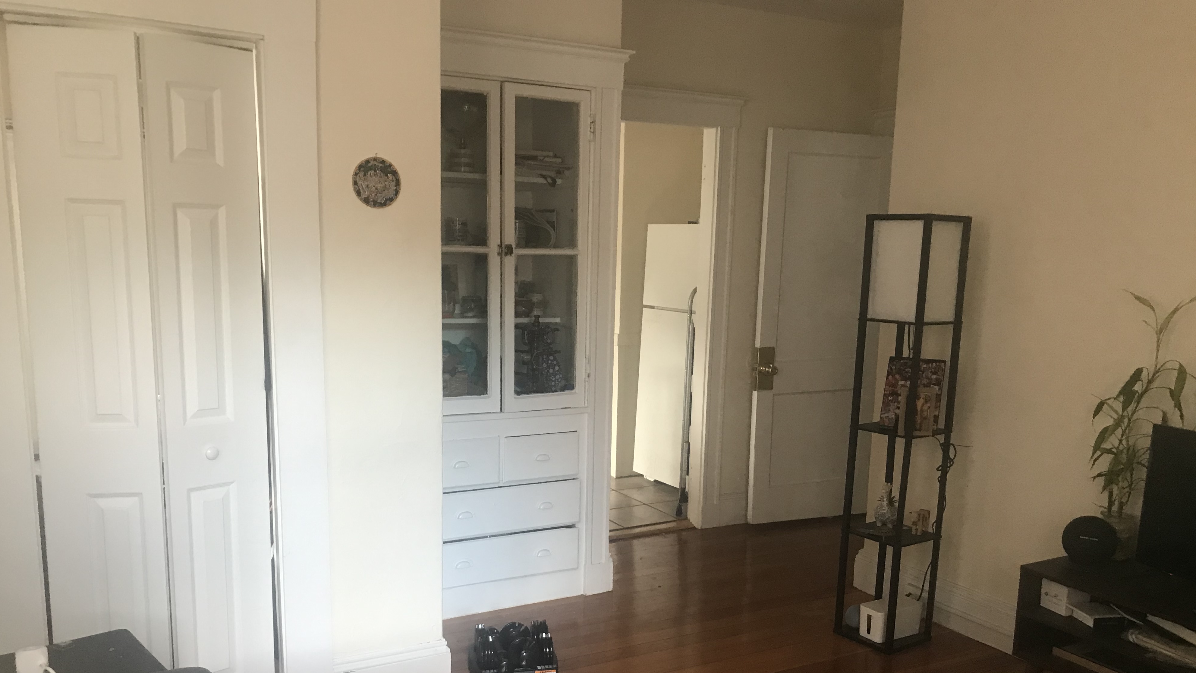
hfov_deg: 62.6
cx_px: 591
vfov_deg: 37.4
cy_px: 442
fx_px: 983
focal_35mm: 31
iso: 40
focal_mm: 3.99
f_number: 1.8
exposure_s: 1/15
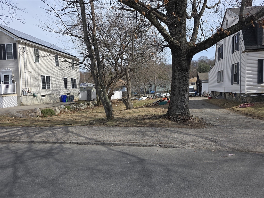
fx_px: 175
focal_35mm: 23
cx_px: 132
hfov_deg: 73.9
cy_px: 99
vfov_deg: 58.9
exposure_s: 1/765
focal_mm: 6.3
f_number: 1.7
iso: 12
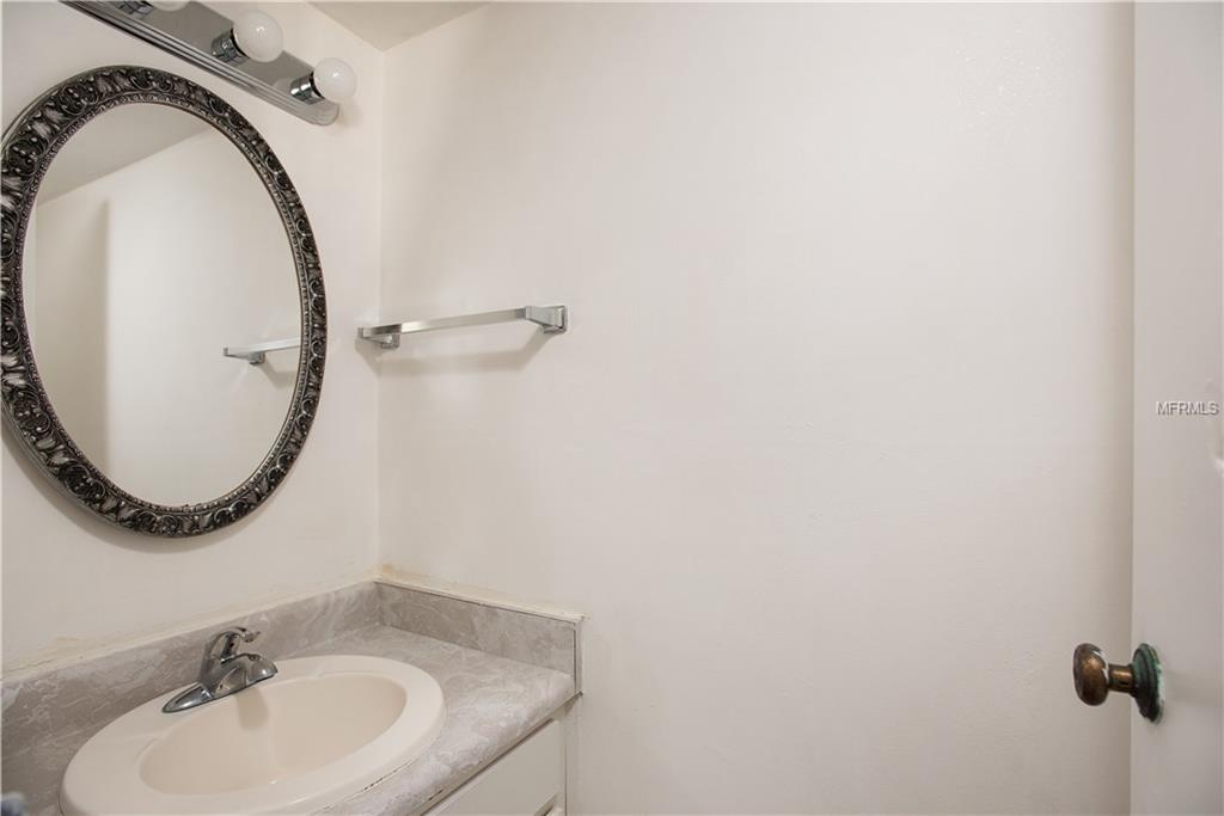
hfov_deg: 93.3
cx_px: 612
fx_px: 578
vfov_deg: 70.5
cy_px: 408
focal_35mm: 17
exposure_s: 1/3
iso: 400
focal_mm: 17
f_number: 6.3
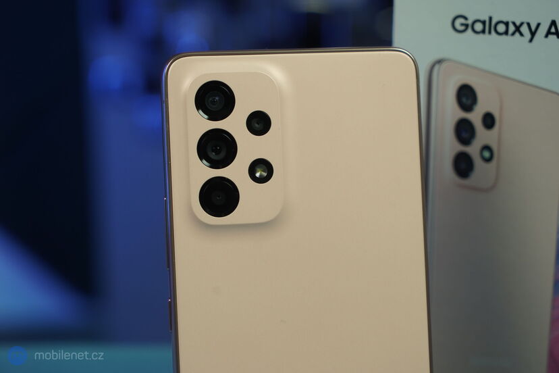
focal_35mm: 70
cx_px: 280
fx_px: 1087
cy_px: 186
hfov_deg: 28.8
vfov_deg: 19.5
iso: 800
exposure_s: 1/160
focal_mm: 70
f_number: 5.6
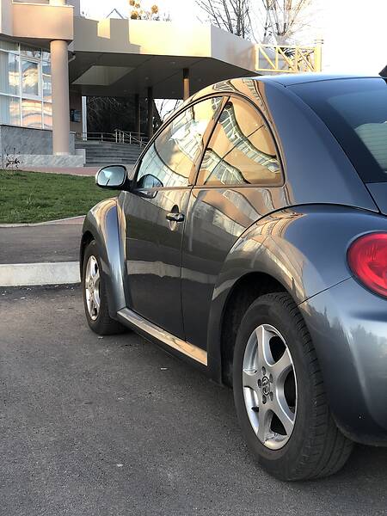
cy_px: 258
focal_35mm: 52
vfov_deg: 36.8
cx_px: 194
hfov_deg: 28.0
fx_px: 775
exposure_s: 1/60
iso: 16
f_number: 2.4
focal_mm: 6
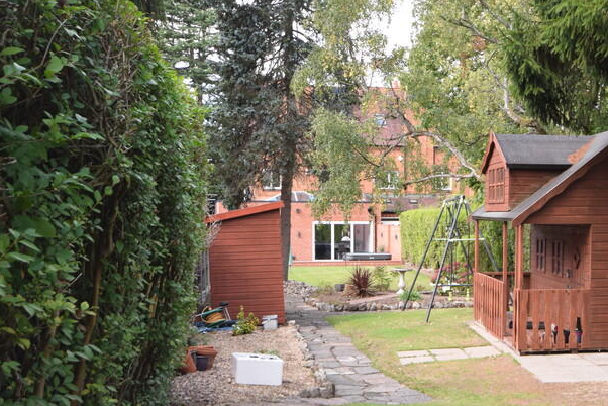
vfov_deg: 26.3
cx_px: 432
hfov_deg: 38.2
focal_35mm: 51
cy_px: 275
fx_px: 862
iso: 450
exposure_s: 1/125
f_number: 5.6
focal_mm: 20
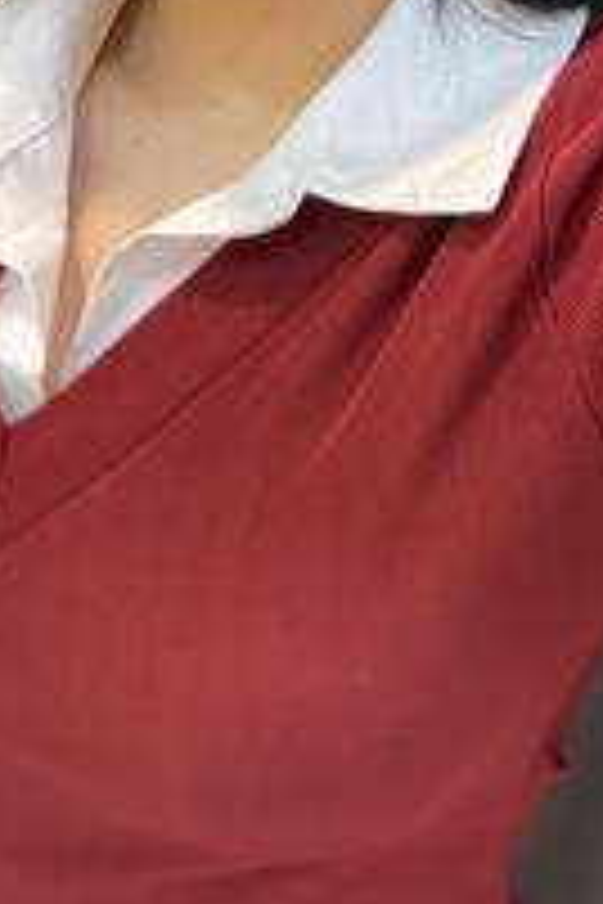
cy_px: 542
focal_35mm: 64
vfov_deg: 31.3
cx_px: 104
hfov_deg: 20.9
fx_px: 1608
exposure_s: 1/60
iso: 200
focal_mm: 2.71
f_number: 2.2
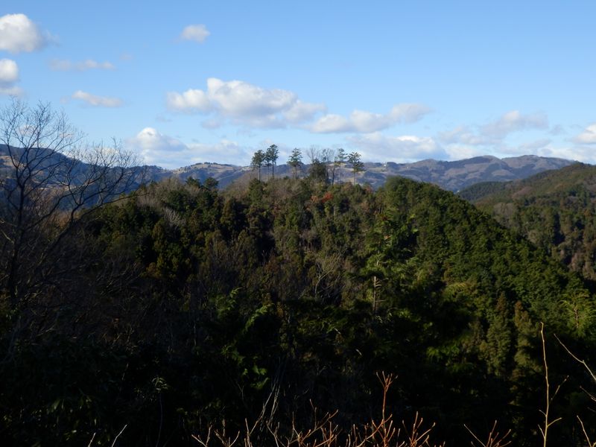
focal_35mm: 51
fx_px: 878
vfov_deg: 28.6
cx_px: 298
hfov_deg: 37.5
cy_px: 224
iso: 80
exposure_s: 1/500
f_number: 4.4
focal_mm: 9.1
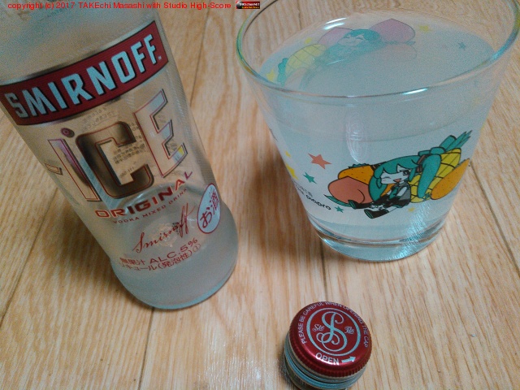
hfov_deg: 60.0
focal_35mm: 30
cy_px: 195
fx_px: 451
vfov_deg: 46.8
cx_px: 260
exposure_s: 1/15
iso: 640
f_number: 2.4
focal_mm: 4
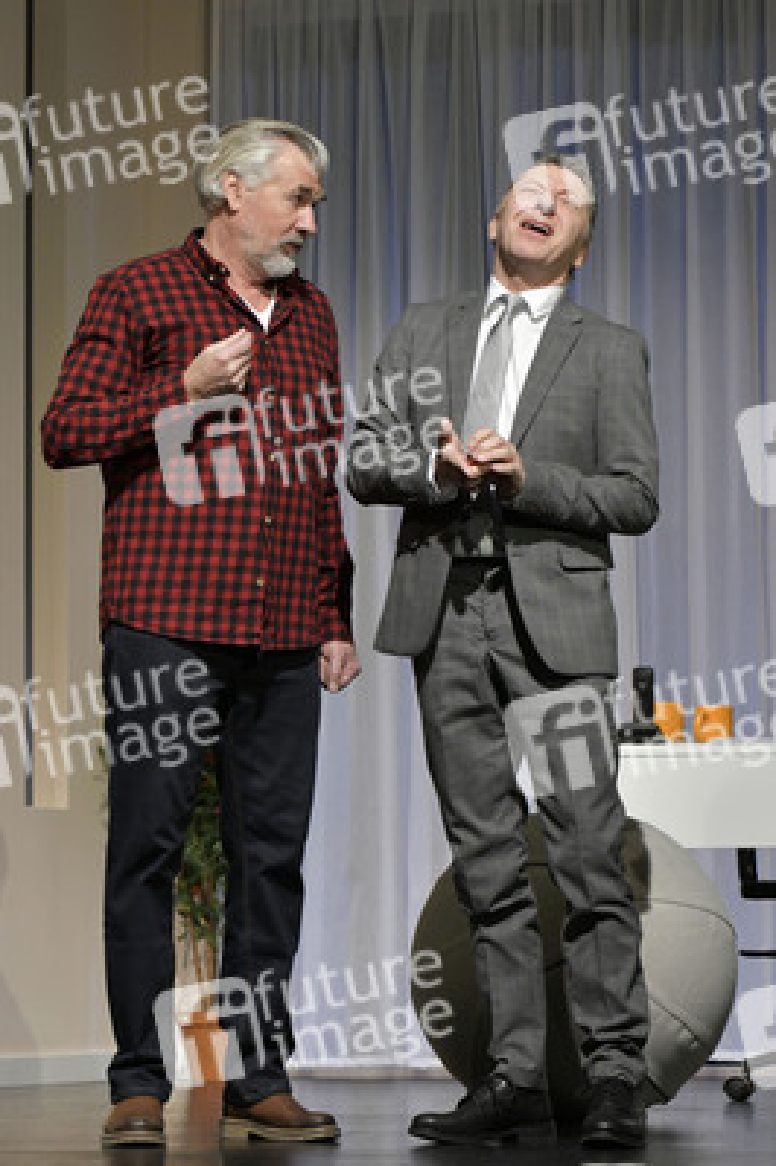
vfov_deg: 20.8
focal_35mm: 98
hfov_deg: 13.9
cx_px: 388
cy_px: 583
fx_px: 3174
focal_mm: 98
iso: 2500
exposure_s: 1/250
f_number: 6.3
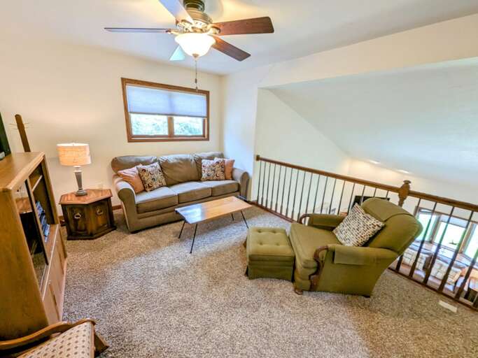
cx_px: 239
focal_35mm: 13
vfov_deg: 89.9
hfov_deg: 106.2
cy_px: 179
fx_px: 179
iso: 63
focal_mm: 1.95
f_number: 2.2
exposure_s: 1/33.9
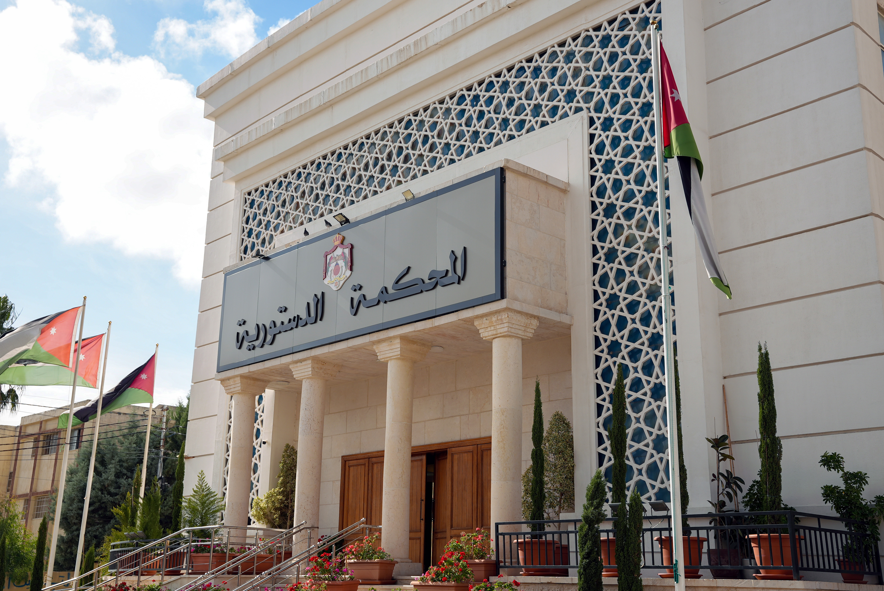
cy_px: 296
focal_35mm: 37
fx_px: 919
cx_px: 442
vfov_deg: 35.6
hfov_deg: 51.4
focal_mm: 37.4
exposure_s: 1/800
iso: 80
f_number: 4.5
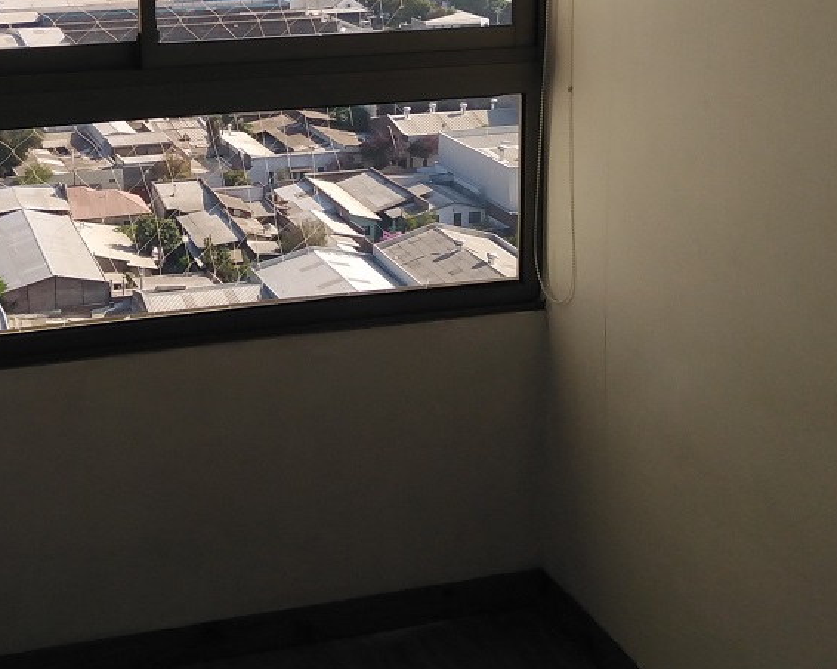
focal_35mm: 56
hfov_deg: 32.8
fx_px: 1386
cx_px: 185
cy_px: 28
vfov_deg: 26.0
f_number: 1.8
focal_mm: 3.59
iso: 100
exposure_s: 1/1181
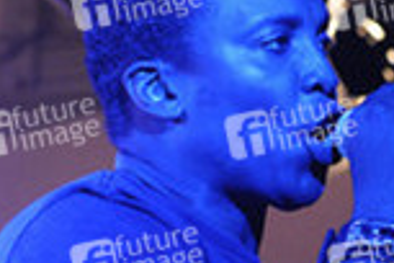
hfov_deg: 7.3
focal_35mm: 280
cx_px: 326
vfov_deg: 4.9
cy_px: 193
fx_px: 3064
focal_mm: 95
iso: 6400
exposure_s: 1/320
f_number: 5.6
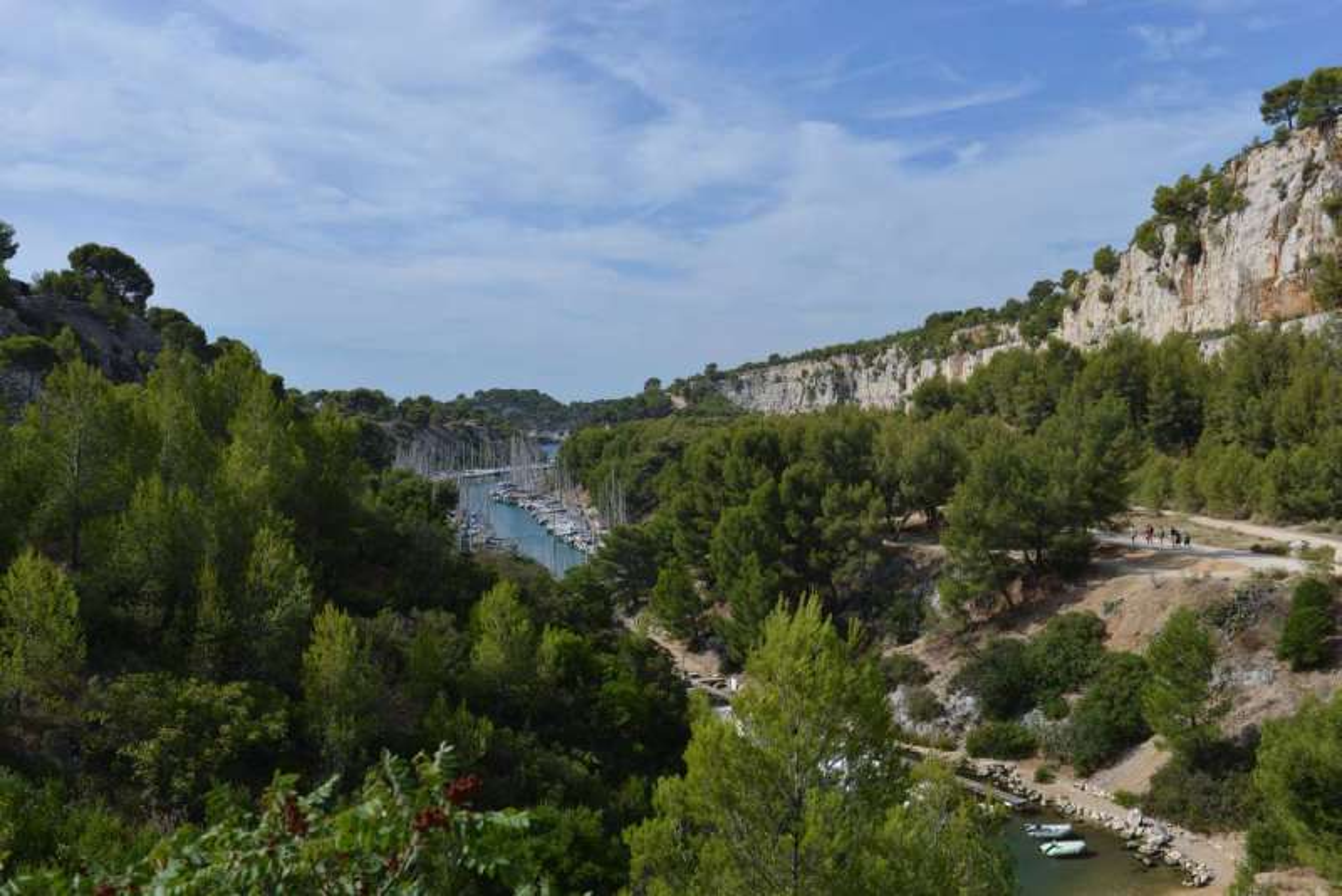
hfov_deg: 55.8
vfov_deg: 38.9
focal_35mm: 34
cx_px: 671
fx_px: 1268
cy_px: 448
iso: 125
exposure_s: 1/250
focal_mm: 34
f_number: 8
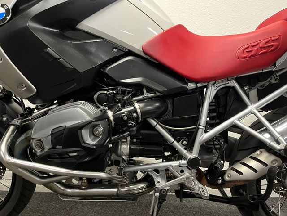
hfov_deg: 67.3
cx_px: 144
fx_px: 216
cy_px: 108
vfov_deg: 53.1
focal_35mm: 26
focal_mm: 5.1
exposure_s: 1/50
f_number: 1.6
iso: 400
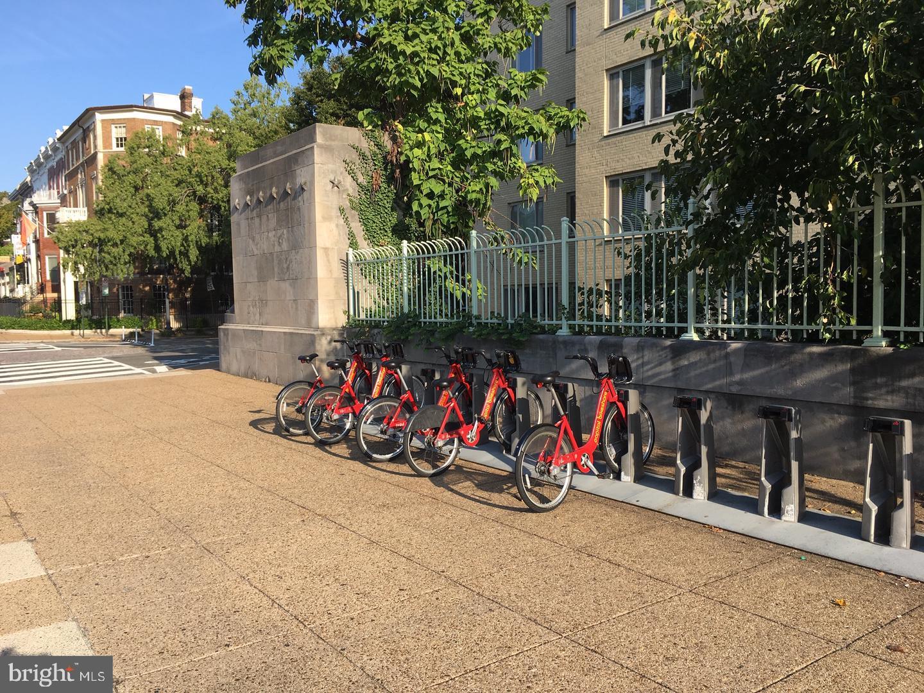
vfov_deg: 48.2
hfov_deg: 61.7
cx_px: 462
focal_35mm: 29
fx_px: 774
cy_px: 346
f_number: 2.2
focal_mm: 4.15
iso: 25
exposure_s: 1/725
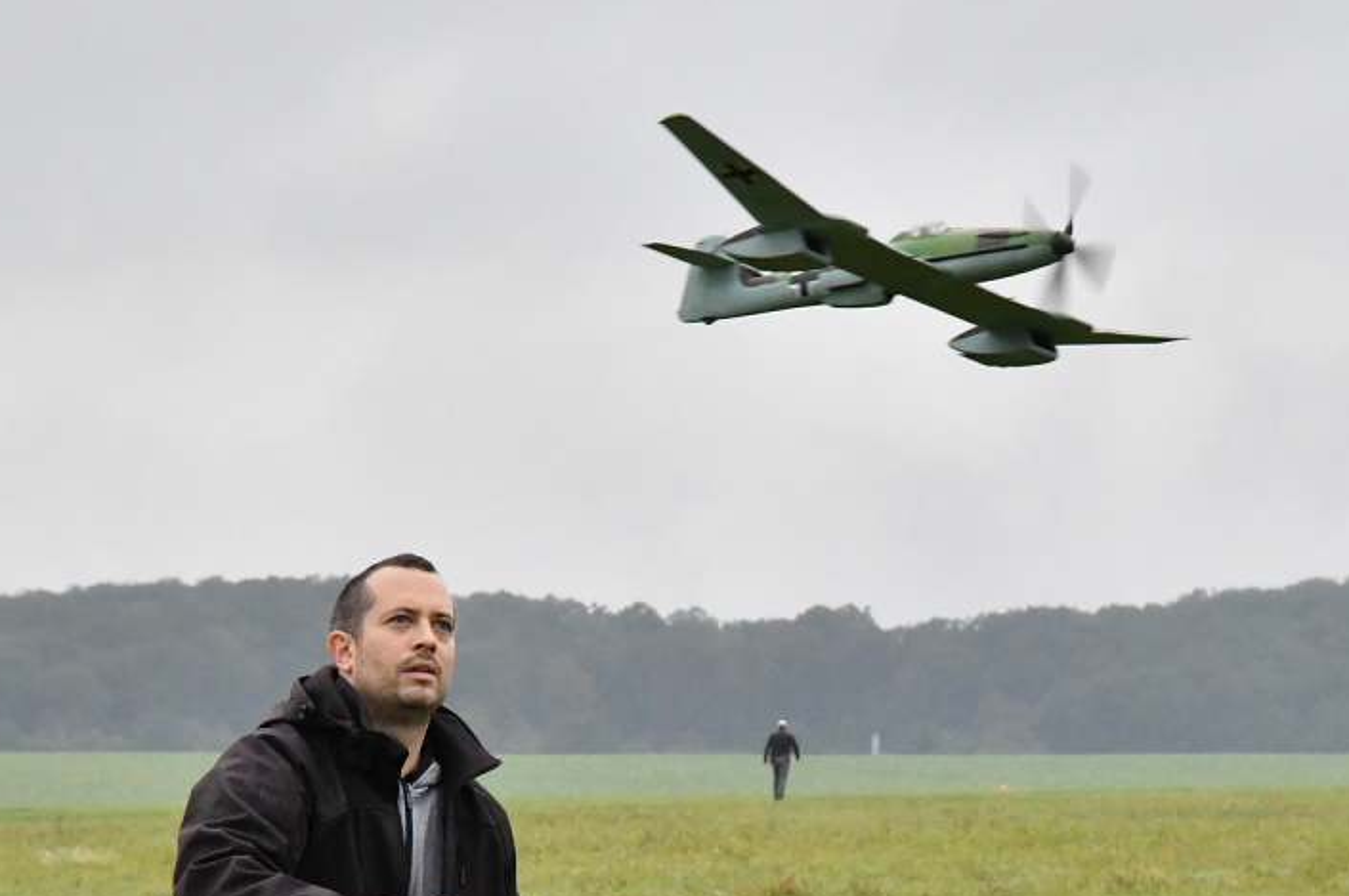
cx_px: 703
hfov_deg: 15.1
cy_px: 499
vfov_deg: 10.1
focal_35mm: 136
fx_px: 5090
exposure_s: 1/500
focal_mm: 80
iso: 3200
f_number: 11
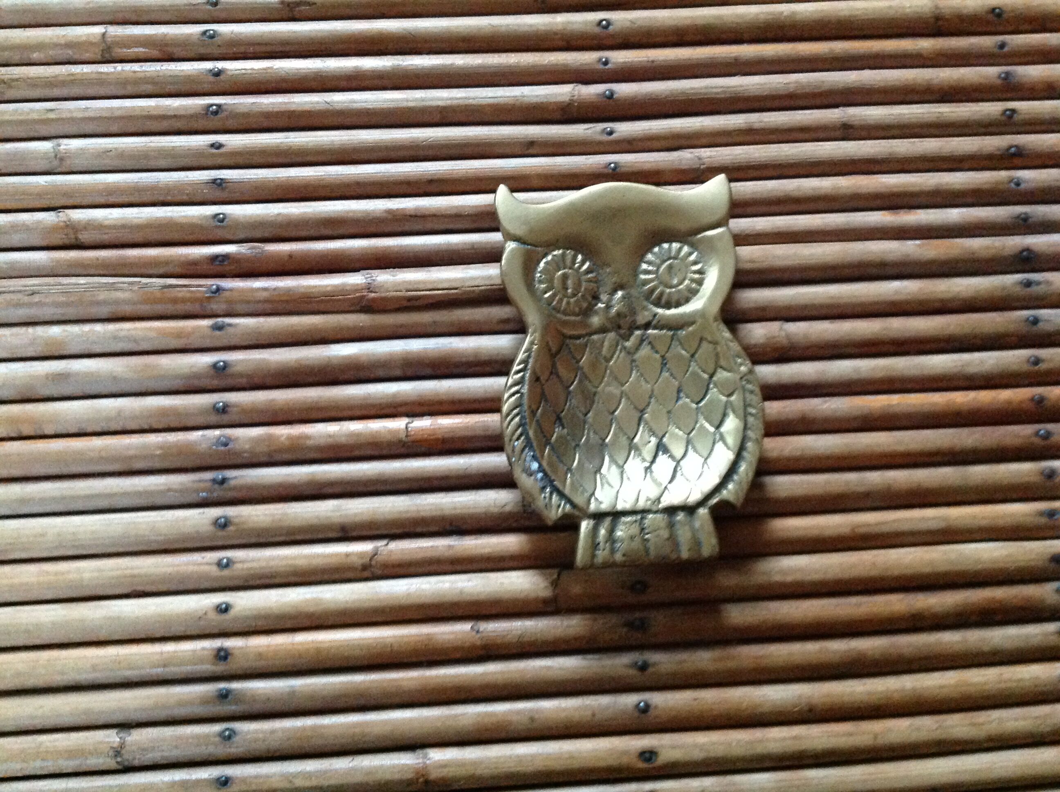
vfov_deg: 40.6
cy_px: 396
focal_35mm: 35
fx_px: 1070
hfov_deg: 52.7
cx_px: 530
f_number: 2.4
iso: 640
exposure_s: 1/15
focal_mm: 4.28
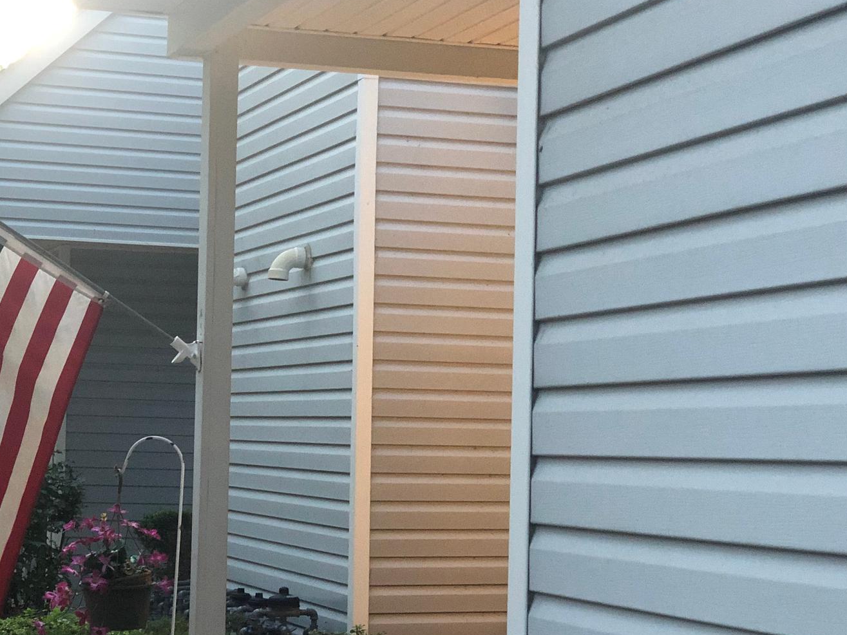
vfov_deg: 18.2
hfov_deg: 23.9
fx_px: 1982
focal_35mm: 81
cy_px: 426
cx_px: 247
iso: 160
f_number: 2.4
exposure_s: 1/20
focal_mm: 6
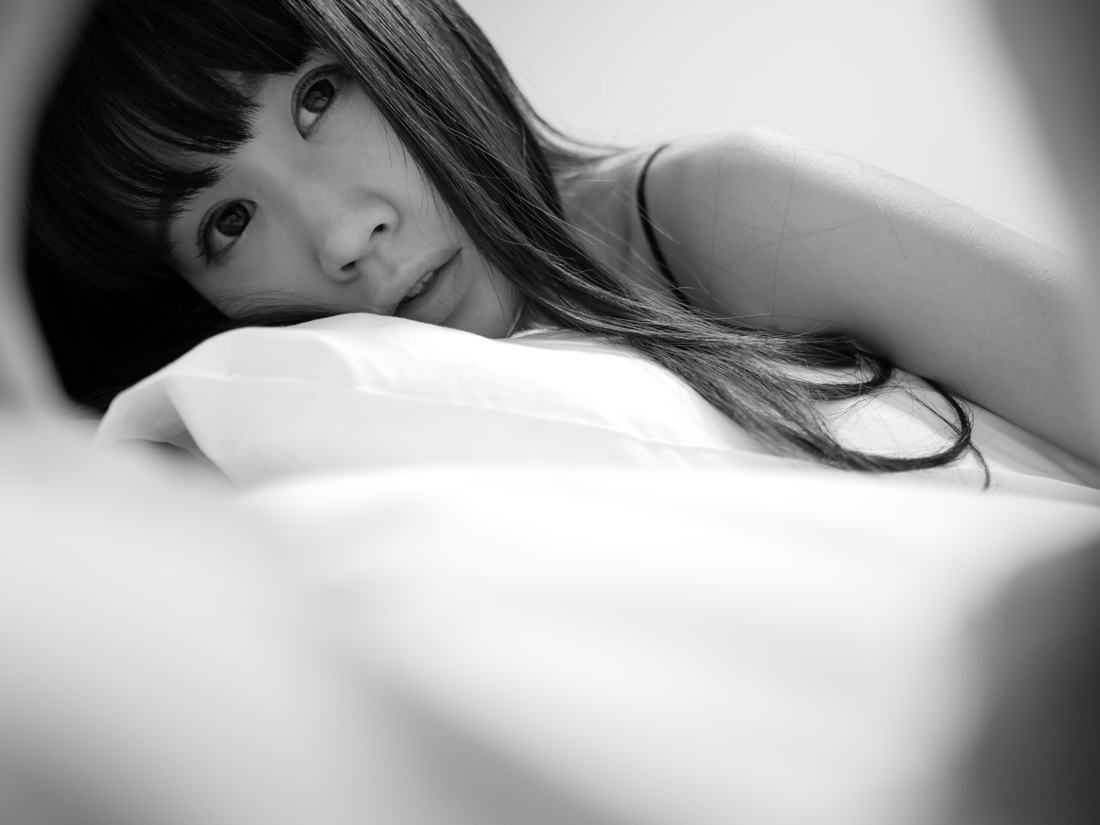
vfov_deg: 45.4
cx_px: 533
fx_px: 985
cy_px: 405
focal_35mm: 31
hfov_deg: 58.3
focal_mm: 15
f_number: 1.7
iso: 400
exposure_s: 1/40
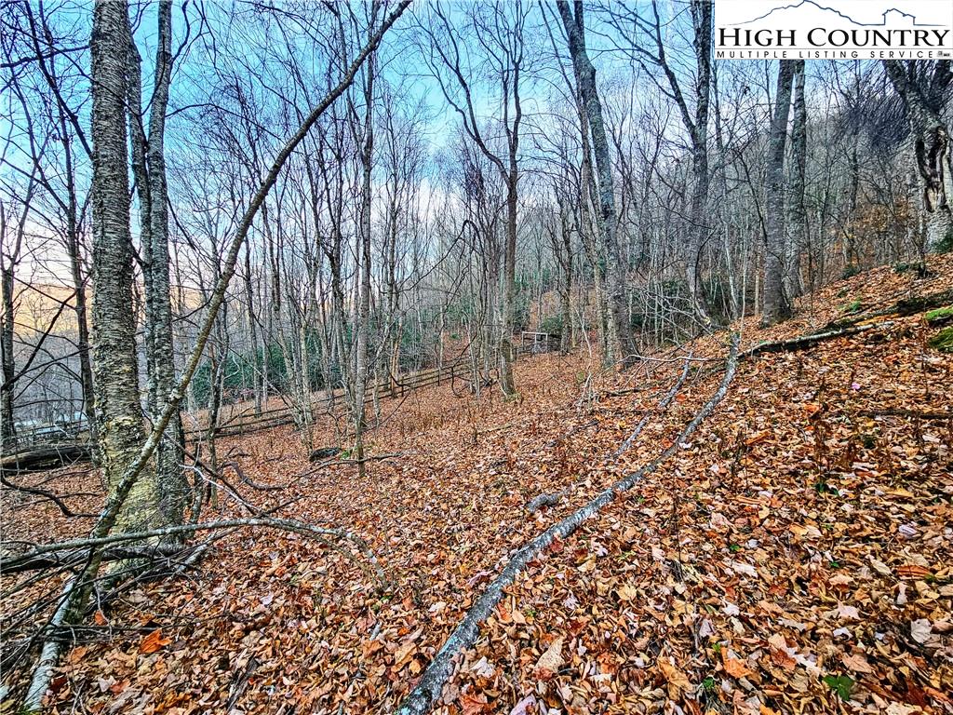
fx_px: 358
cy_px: 358
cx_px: 476
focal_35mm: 13
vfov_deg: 89.9
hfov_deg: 106.2
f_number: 2.2
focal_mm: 2.2
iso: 50
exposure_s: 1/195
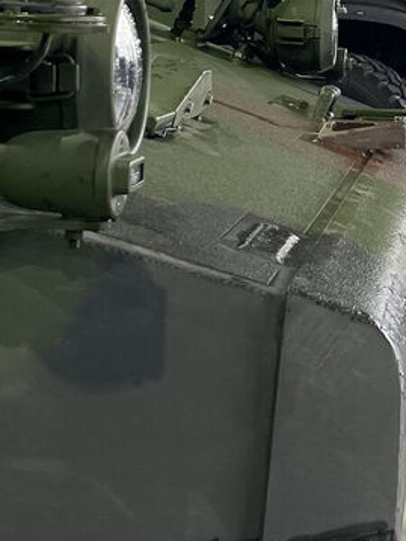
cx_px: 484
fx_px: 1361
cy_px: 63
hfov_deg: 16.3
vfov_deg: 22.0
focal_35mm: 87
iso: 64
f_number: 1.6
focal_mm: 4.2
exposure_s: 1/121
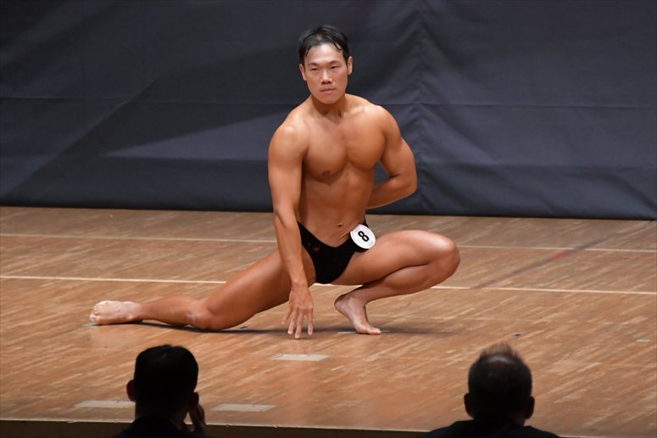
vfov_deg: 3.7
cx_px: 328
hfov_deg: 5.5
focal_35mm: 375
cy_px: 219
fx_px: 6840
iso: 6400
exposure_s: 1/400
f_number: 5.6
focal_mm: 250
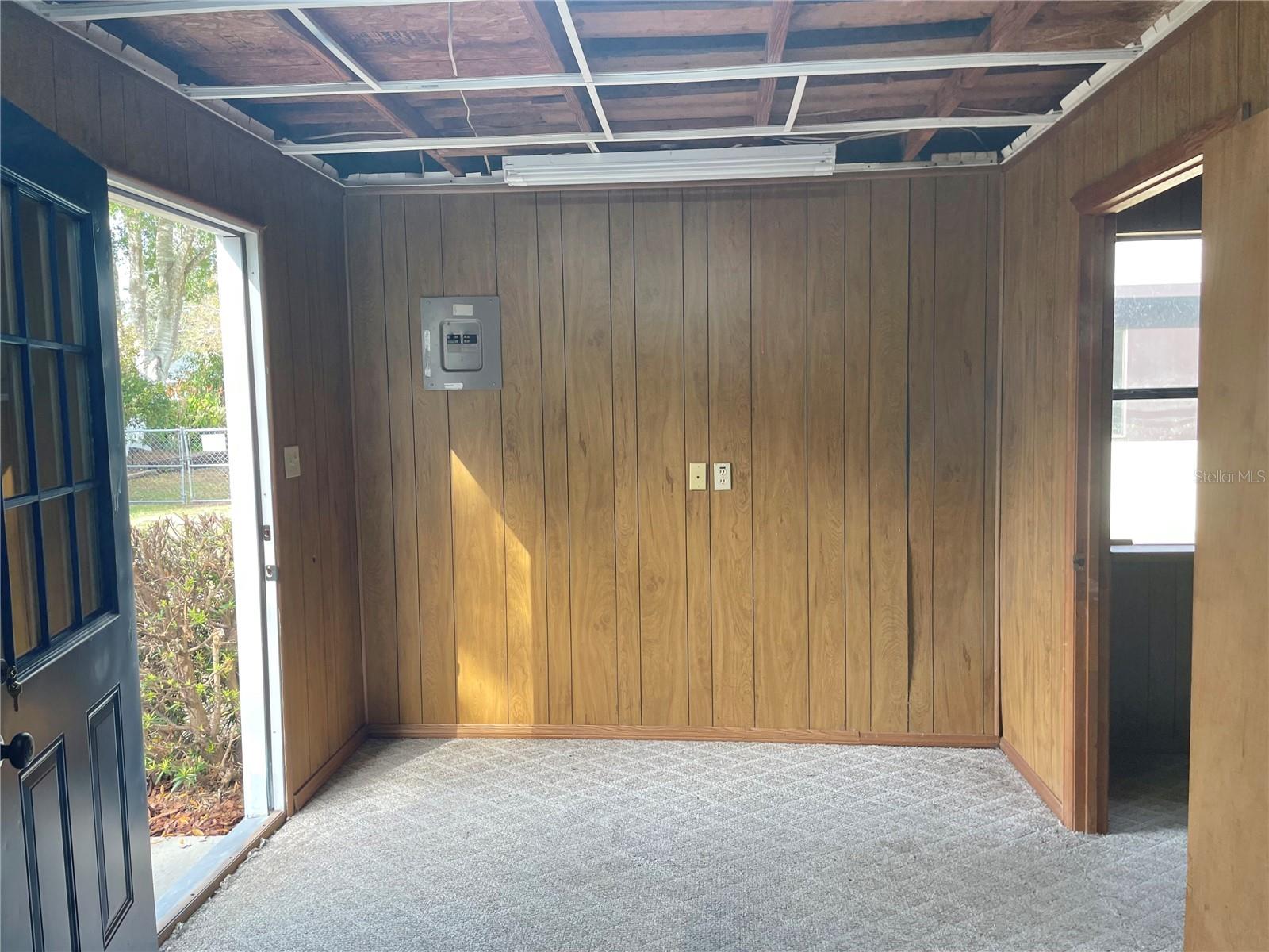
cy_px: 476
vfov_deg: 53.1
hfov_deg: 67.3
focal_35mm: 26
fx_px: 953
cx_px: 634
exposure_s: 1/120
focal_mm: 4.2
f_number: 1.6
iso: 50
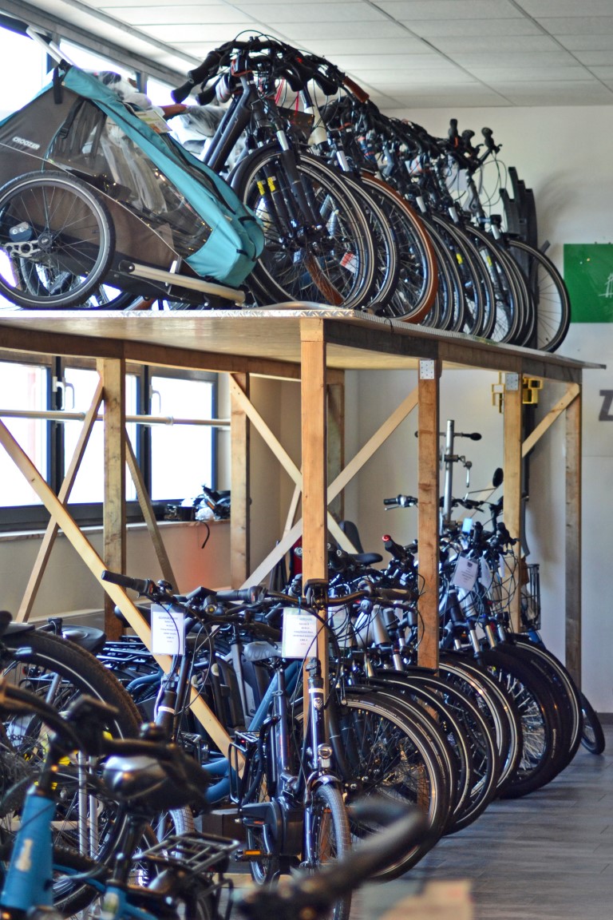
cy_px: 460
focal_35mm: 105
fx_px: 2682
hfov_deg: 13.0
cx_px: 306
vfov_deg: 19.5
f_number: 4
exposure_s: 1/125
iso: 720
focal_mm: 70
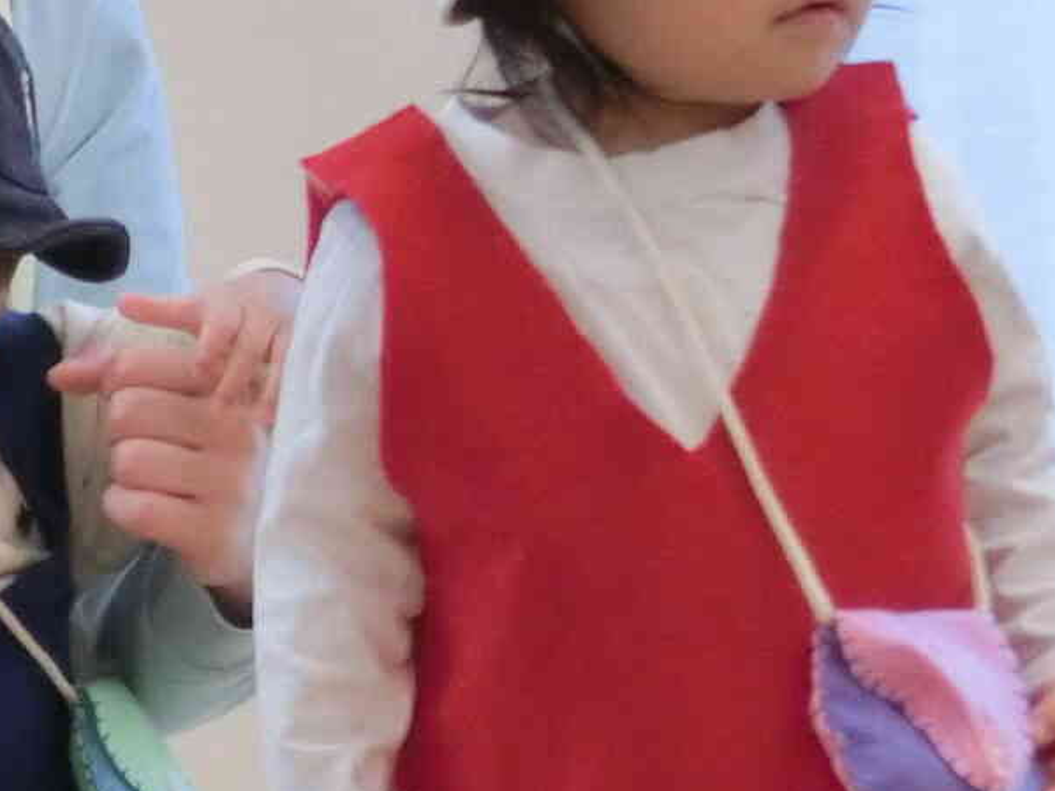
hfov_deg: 5.4
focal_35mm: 366
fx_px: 11152
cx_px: -692
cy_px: 602
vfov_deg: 4.1
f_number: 5.7
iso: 800
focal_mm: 19.1
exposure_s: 1/80
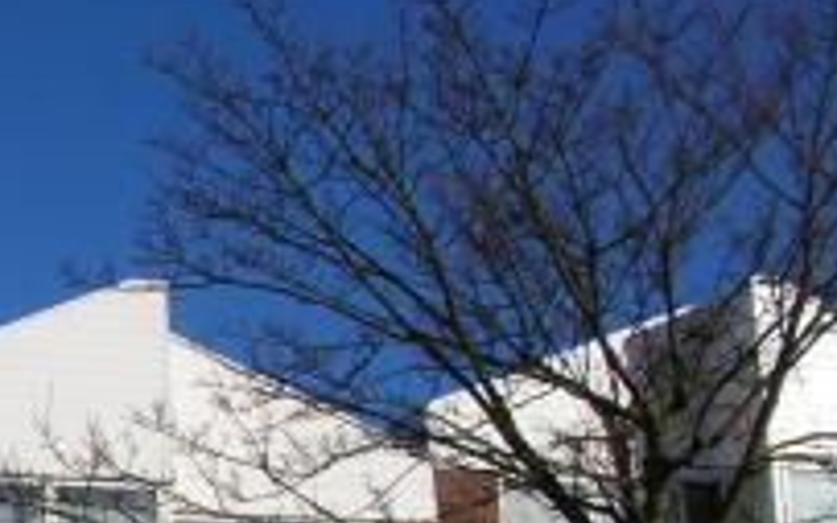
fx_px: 2305
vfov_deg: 12.5
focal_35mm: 101
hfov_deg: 19.0
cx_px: -258
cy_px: 696
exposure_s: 1/546
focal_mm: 5.8
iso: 50
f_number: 5.6
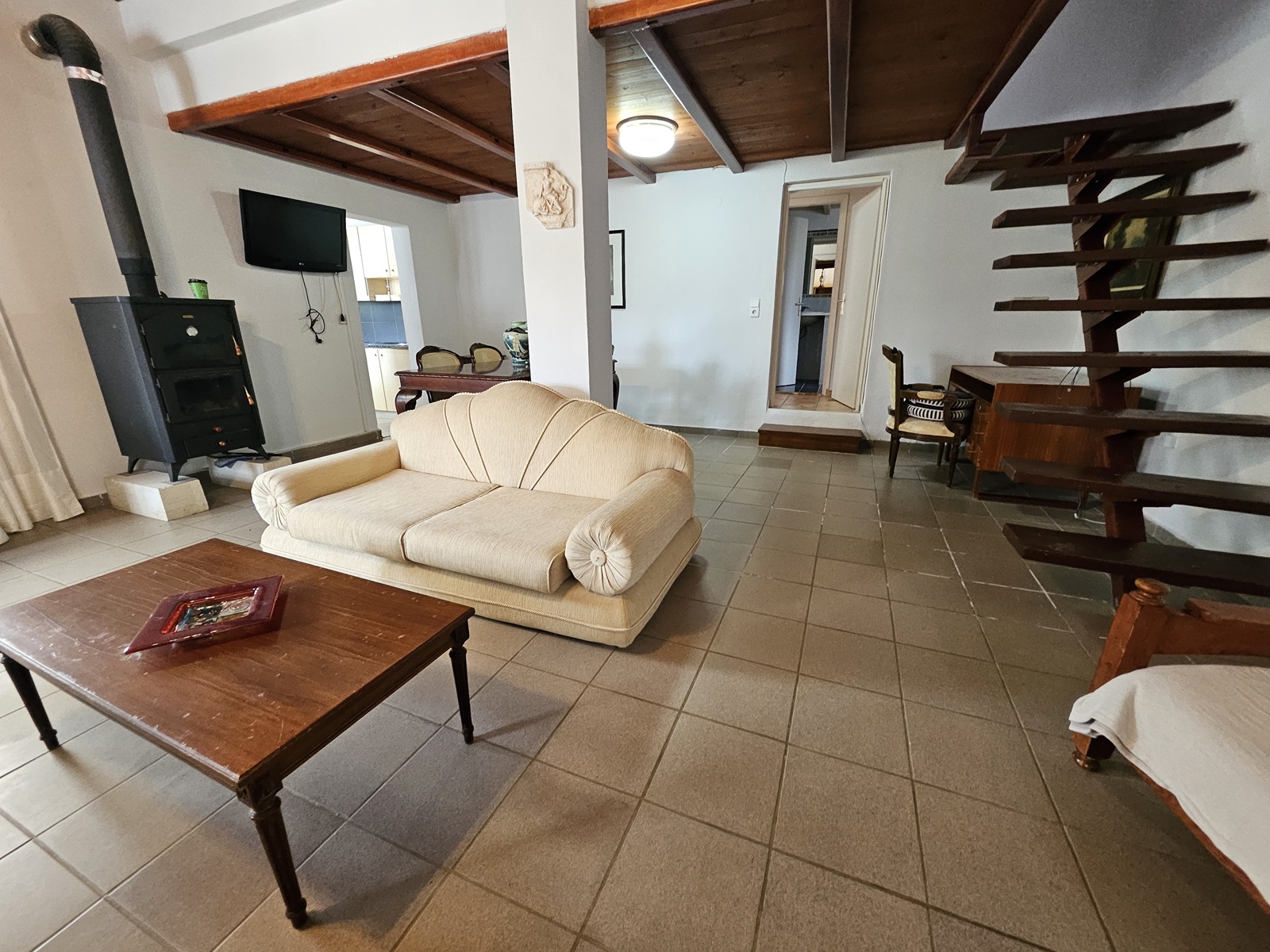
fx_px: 477
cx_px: 635
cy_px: 476
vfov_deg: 89.9
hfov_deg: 106.2
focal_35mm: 13
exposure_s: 1/33
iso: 320
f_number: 2.2
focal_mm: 1.74
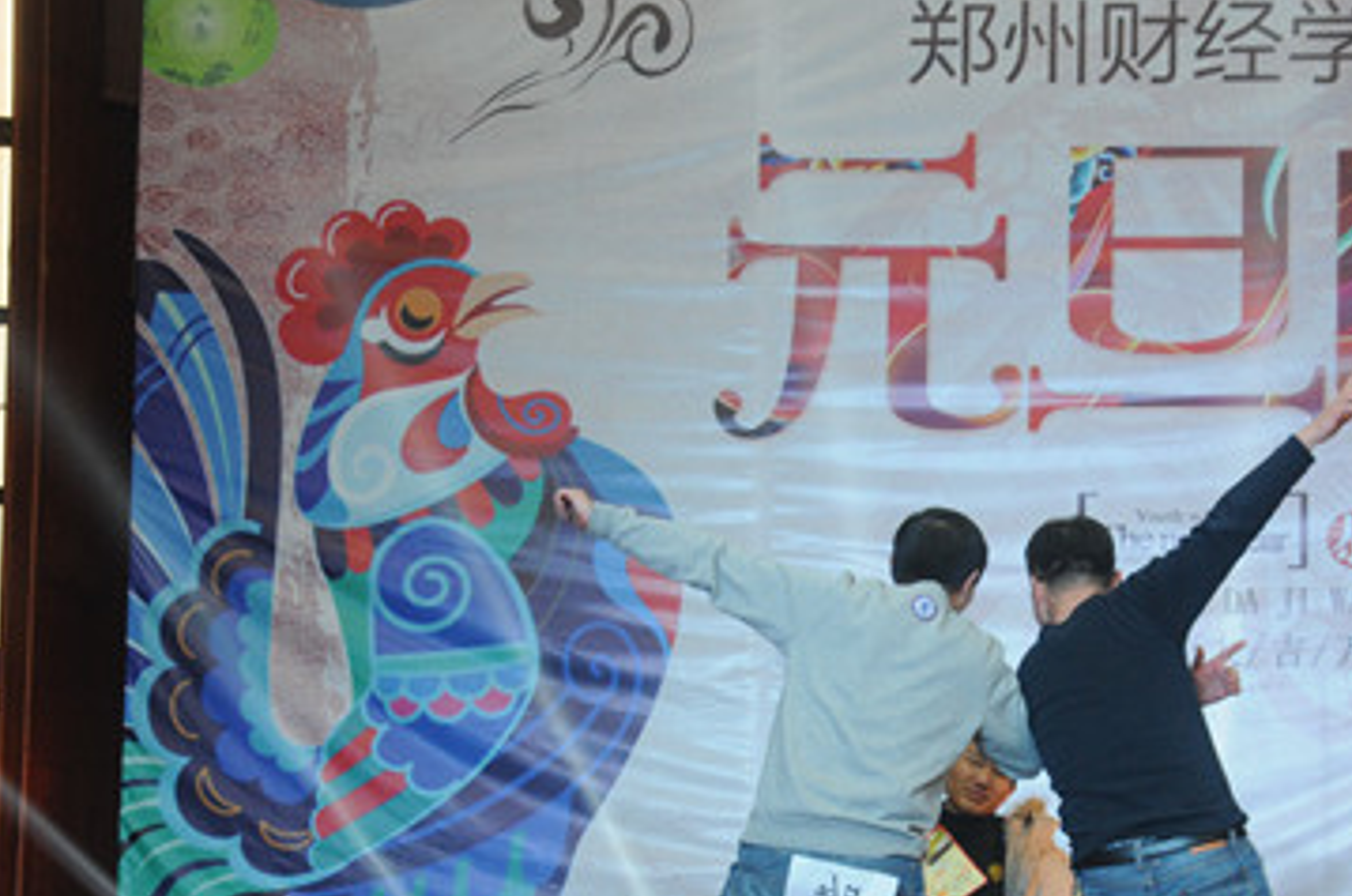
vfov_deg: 15.4
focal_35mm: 88
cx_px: 1002
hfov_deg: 23.0
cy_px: 712
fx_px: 3293
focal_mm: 35
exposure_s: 1/60
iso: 800
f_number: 5.6
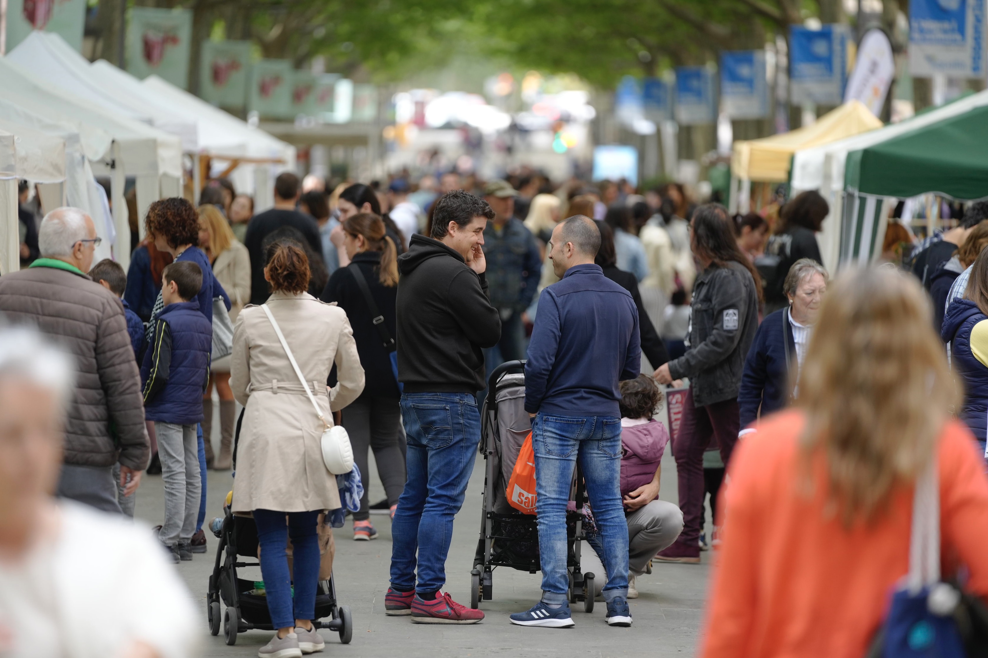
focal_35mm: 198
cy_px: 329
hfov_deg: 10.4
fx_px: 5433
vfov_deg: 6.9
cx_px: 494
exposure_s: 1/250
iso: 200
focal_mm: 198
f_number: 2.8
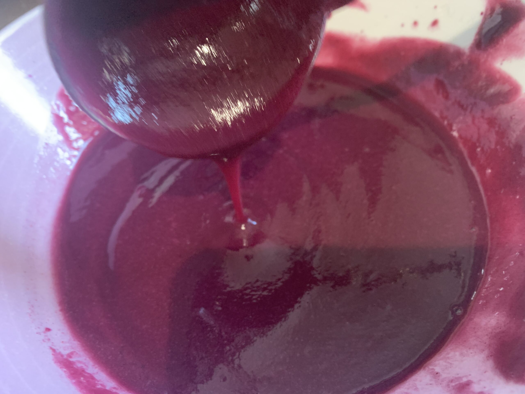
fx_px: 394
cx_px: 262
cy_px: 197
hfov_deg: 67.3
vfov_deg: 53.1
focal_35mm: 26
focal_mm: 4.25
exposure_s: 1/25
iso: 500
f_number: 1.8
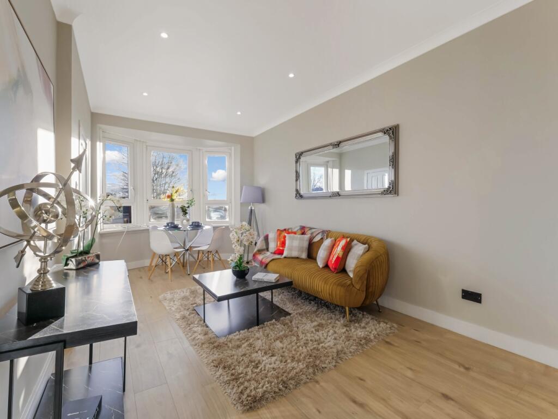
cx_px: 279
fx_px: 226
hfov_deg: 102.1
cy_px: 210
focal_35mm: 14
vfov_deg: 85.7
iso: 200
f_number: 5.6
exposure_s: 1/50
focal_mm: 7
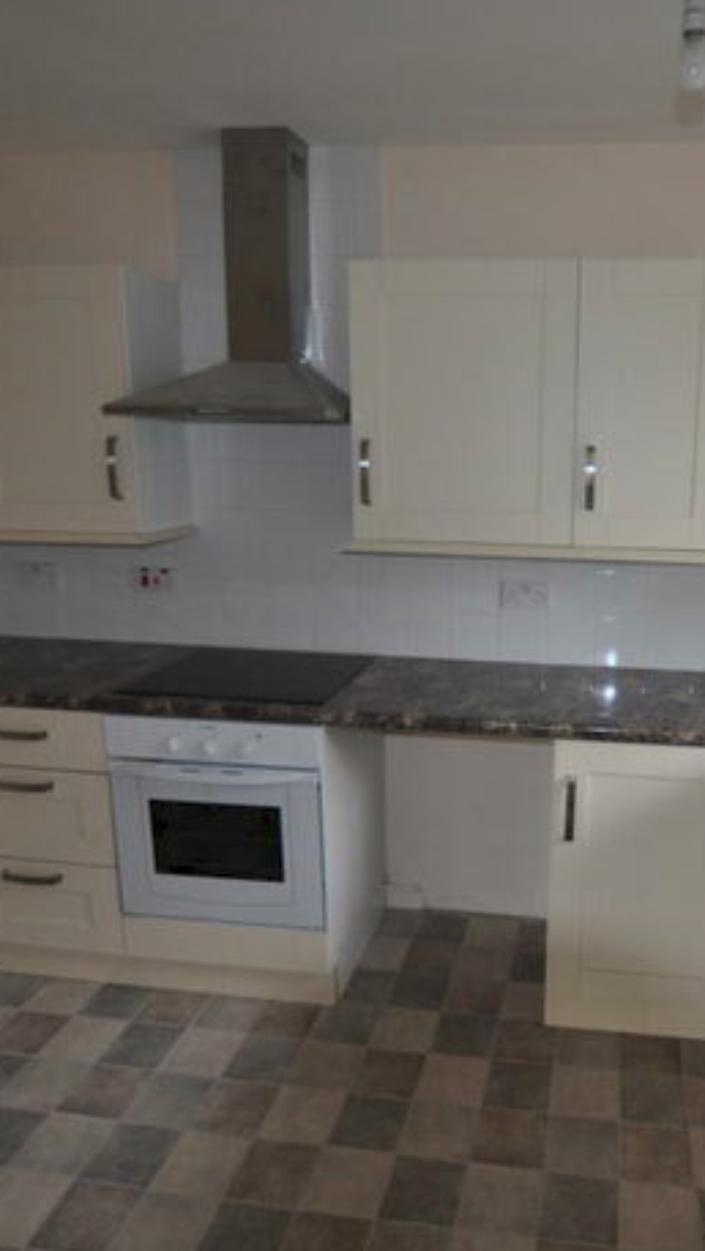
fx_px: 797
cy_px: 630
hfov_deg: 46.2
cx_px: 522
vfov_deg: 76.3
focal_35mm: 24
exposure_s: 1/200
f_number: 3.5
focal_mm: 10
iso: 360
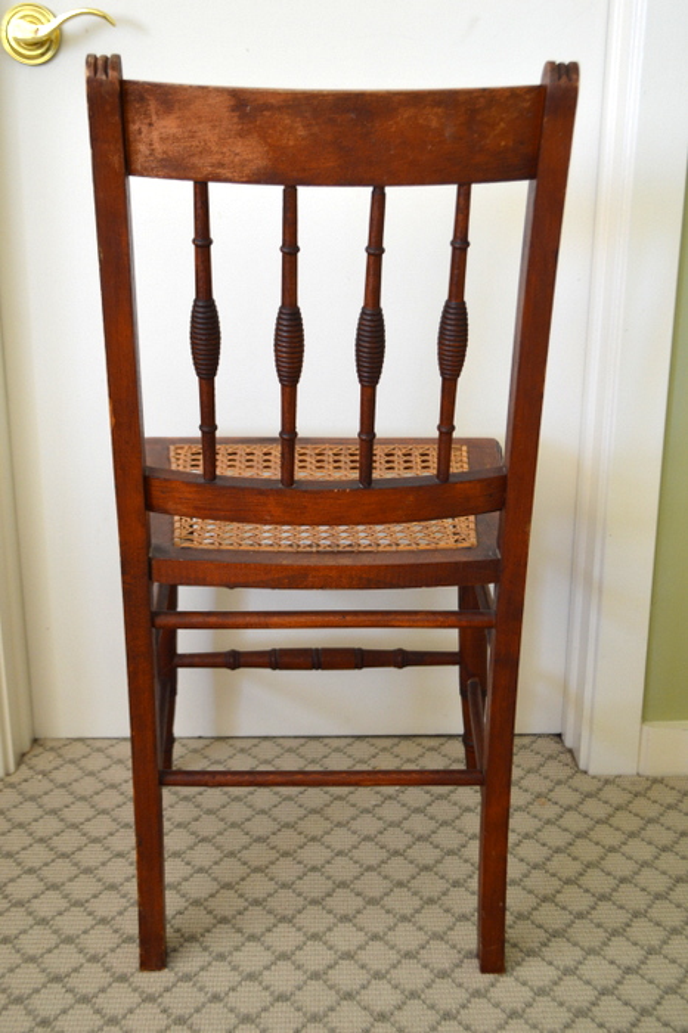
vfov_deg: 46.4
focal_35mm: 42
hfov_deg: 31.9
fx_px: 1205
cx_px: 344
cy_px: 516
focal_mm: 28
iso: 400
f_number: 4.5
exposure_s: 1/25
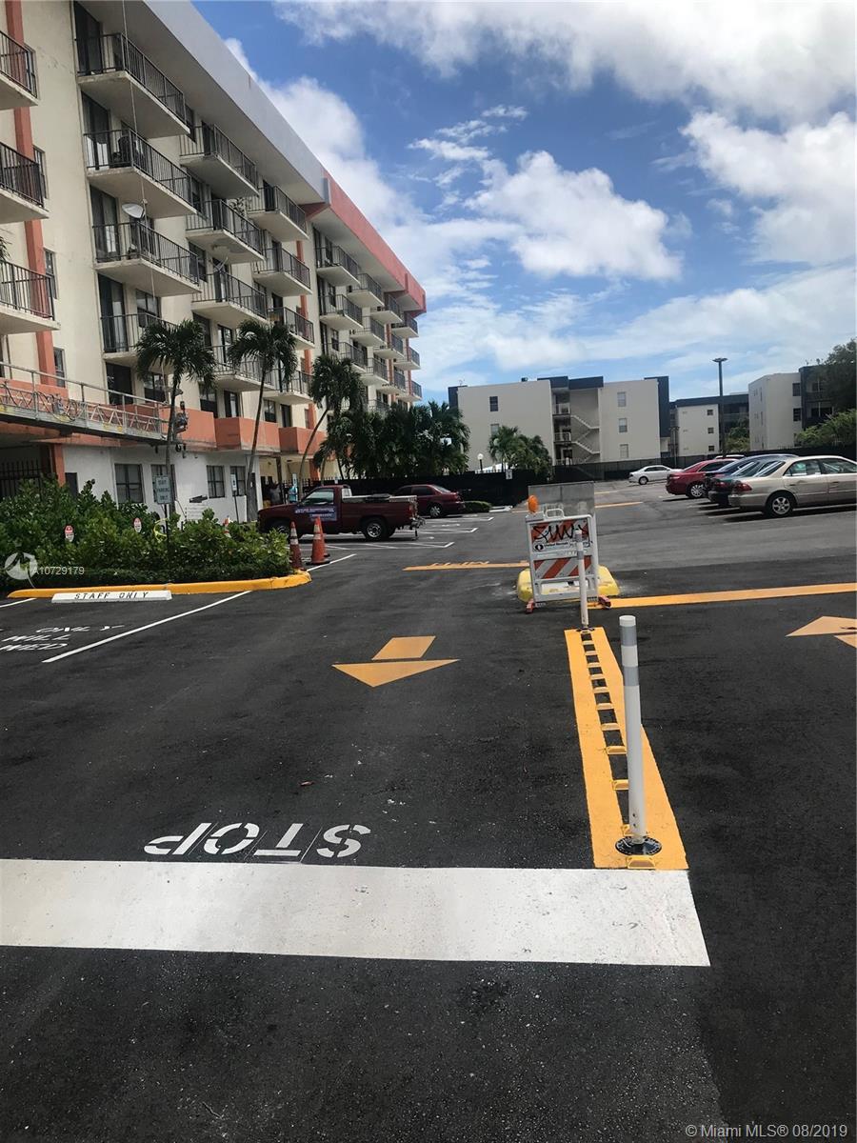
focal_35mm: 28
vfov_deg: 63.4
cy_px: 572
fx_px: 924
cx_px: 428
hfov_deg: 49.7
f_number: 1.8
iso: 20
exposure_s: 1/3195
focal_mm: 3.99
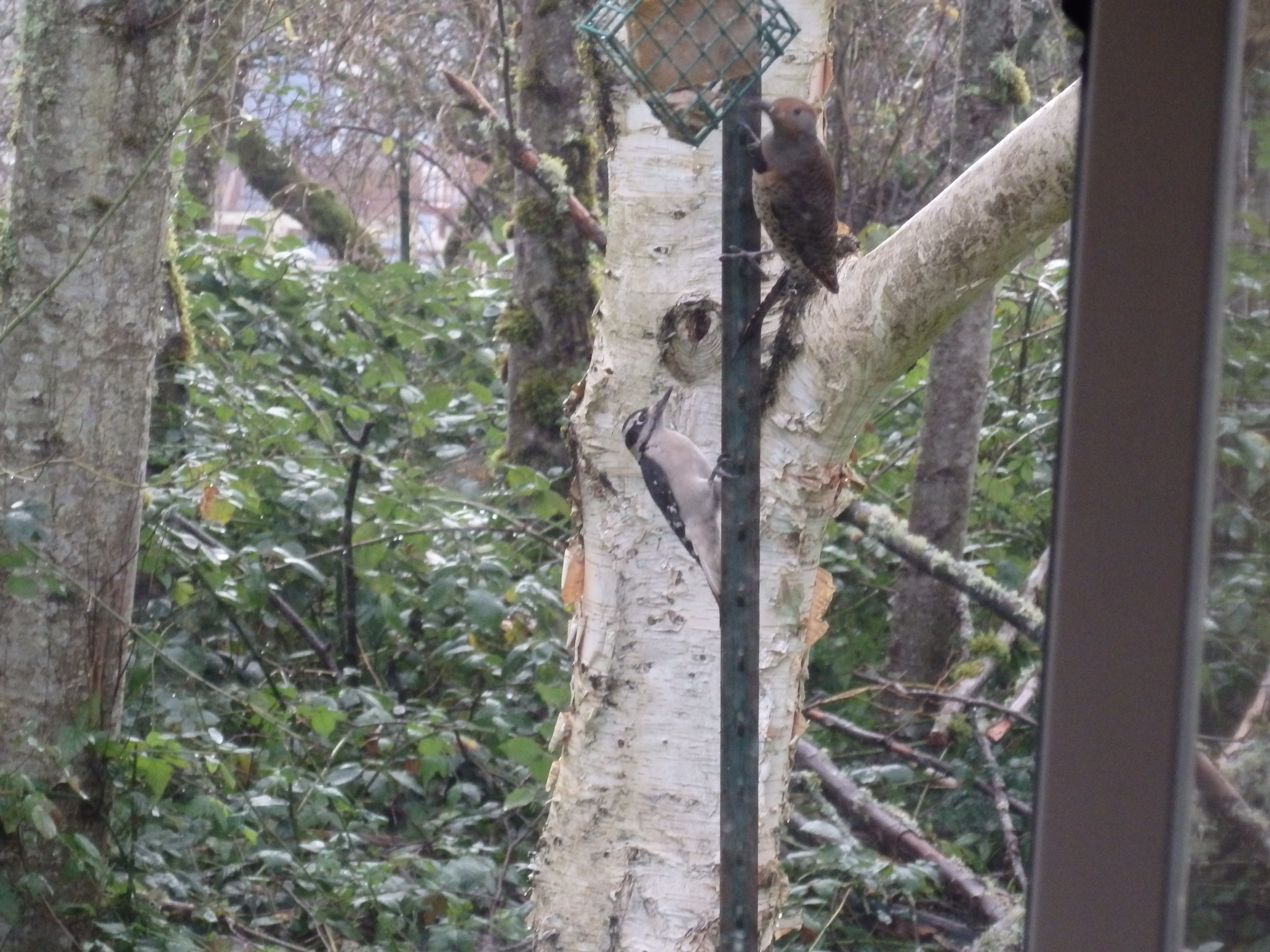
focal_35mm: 248
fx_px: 9099
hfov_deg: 8.0
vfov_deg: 6.0
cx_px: 635
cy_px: 476
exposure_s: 1/80
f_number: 6.2
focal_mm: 44.4
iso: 800
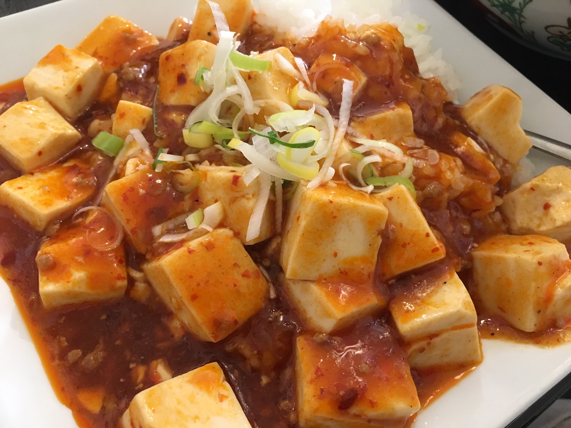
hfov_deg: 61.7
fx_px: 478
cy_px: 214
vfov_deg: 48.2
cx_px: 286
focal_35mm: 29
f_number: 2.2
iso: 200
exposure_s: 1/20
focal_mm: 4.15
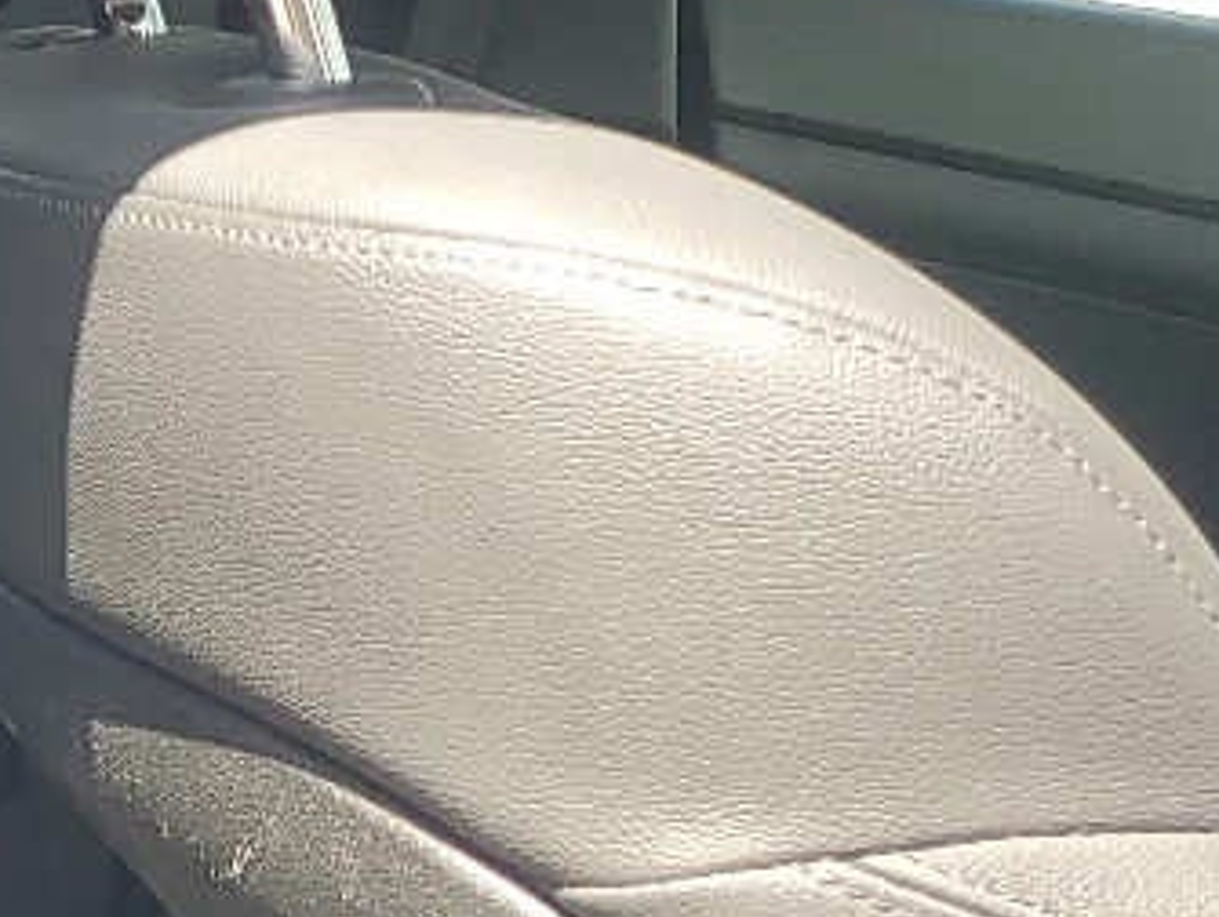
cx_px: -1095
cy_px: 928
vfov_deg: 11.8
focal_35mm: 124
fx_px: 4371
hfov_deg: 13.8
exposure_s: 1/333
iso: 50
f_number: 1.5
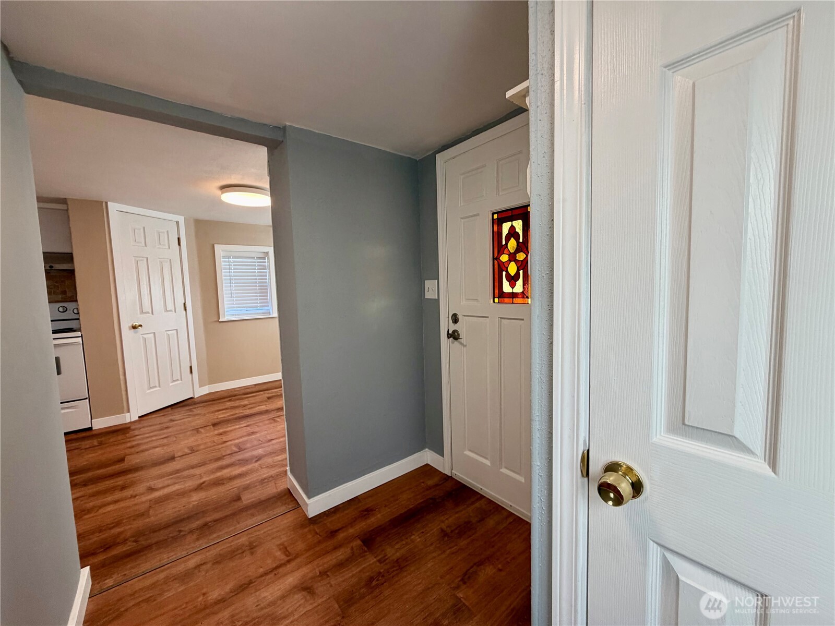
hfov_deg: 102.1
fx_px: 338
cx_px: 418
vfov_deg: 85.7
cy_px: 313
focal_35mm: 14
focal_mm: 2.22
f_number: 2.2
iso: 160
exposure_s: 1/120
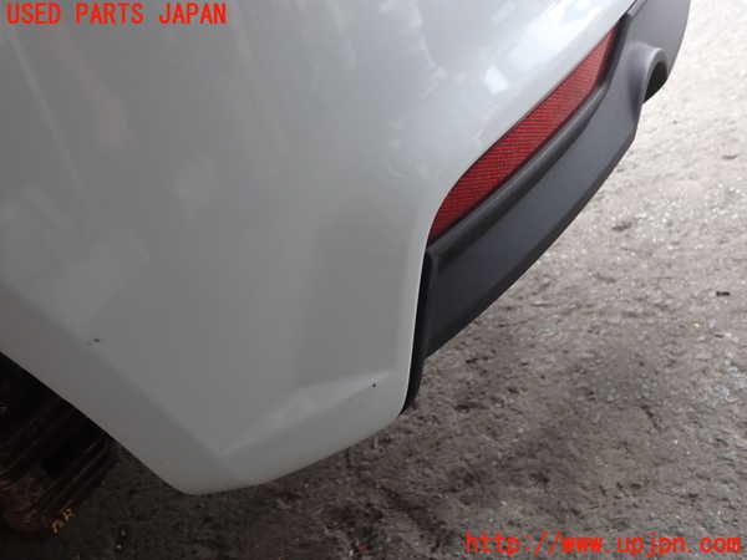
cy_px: 280
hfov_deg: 60.0
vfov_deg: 46.8
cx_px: 374
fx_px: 647
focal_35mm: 30
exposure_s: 1/60
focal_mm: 5.4
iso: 100
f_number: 2.3
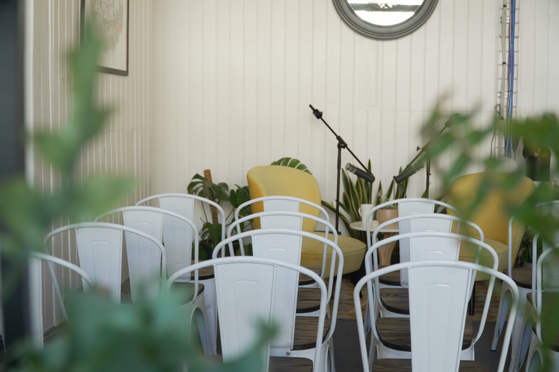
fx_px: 769
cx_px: 280
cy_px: 186
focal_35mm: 50
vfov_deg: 27.3
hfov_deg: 40.0
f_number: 4
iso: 200
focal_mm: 33
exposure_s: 1/40
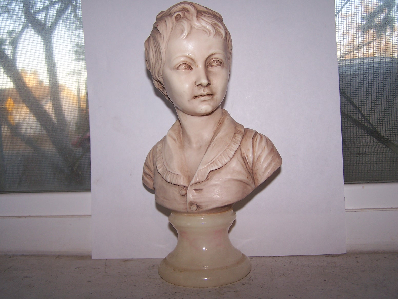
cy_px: 150
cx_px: 199
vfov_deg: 37.7
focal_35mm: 38
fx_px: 437
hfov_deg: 49.0
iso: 80
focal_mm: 6.3
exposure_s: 1/60
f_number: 2.8
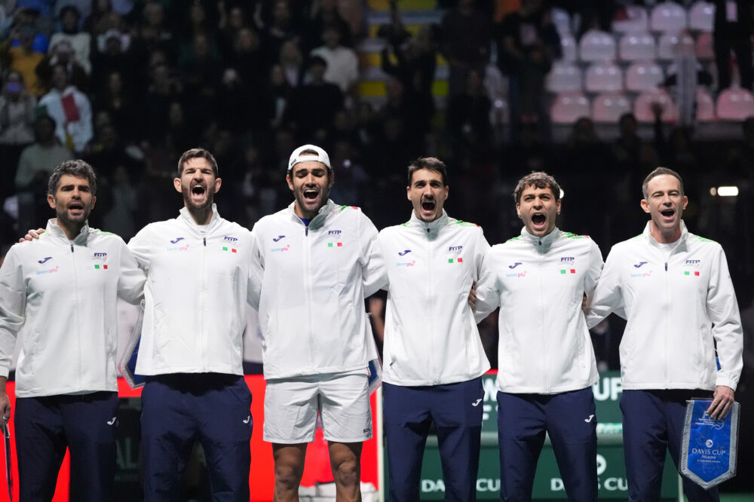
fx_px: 3099
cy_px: 251
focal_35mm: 148
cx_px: 377
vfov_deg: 9.3
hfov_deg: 13.9
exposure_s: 1/2500
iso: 6400
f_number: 3.2
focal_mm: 148
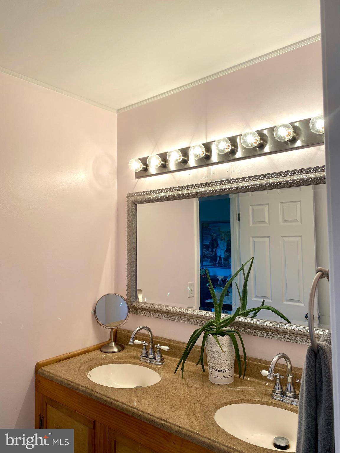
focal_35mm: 26
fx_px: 340
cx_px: 170
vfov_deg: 67.3
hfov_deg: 53.1
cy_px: 226
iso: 32
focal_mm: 4.25
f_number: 1.8
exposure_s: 1/120
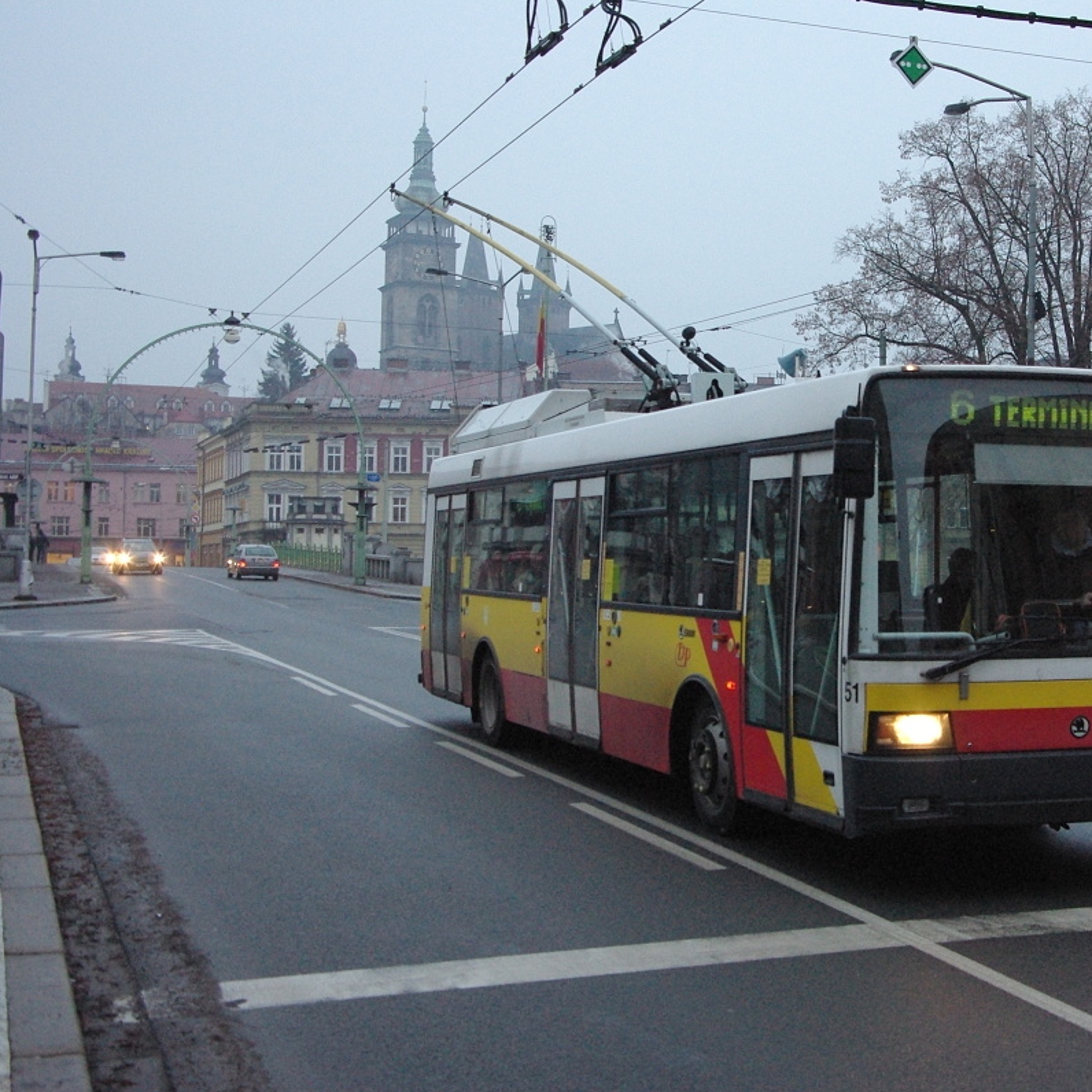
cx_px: 815
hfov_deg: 33.4
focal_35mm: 50
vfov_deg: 34.0
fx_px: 1785
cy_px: 544
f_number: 5
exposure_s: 1/200
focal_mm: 26
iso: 1600
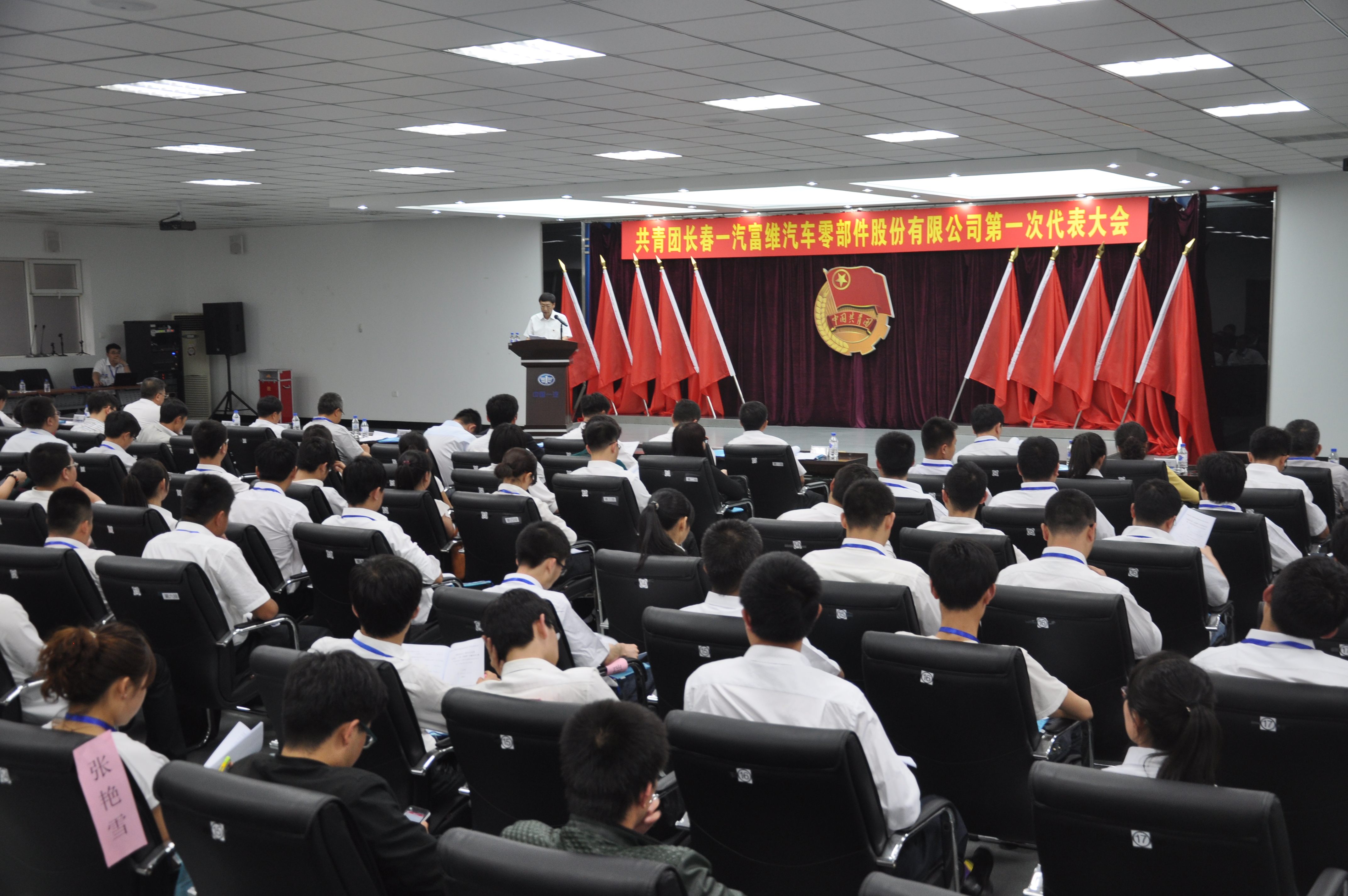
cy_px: 448
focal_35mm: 42
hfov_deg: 46.4
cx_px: 674
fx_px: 1571
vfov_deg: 31.8
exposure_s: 1/20
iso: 400
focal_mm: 28
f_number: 4.5
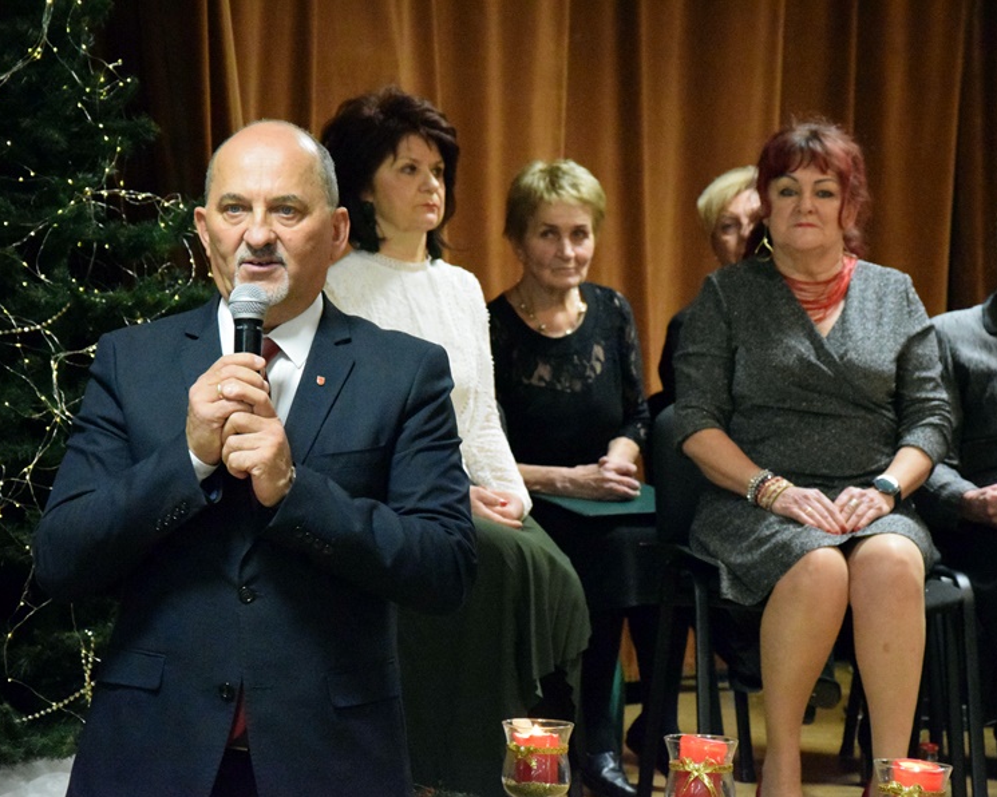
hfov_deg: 13.3
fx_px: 4266
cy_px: 398
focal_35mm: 145
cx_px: 505
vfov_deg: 10.7
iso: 12800
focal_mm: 85
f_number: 5.6
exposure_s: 1/100
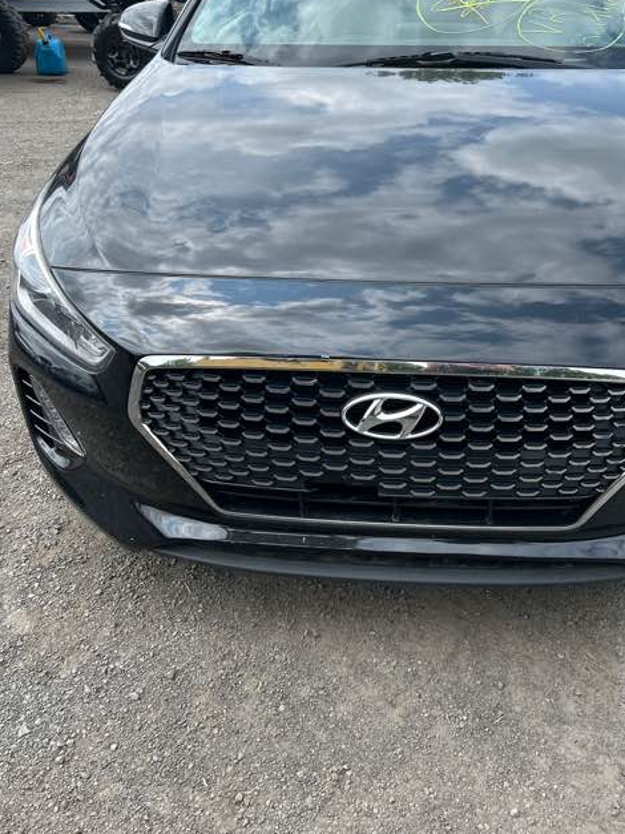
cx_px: 412
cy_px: 372
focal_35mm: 35
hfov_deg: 40.2
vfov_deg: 52.5
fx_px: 843
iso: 50
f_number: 1.5
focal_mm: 5.7
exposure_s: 1/1511
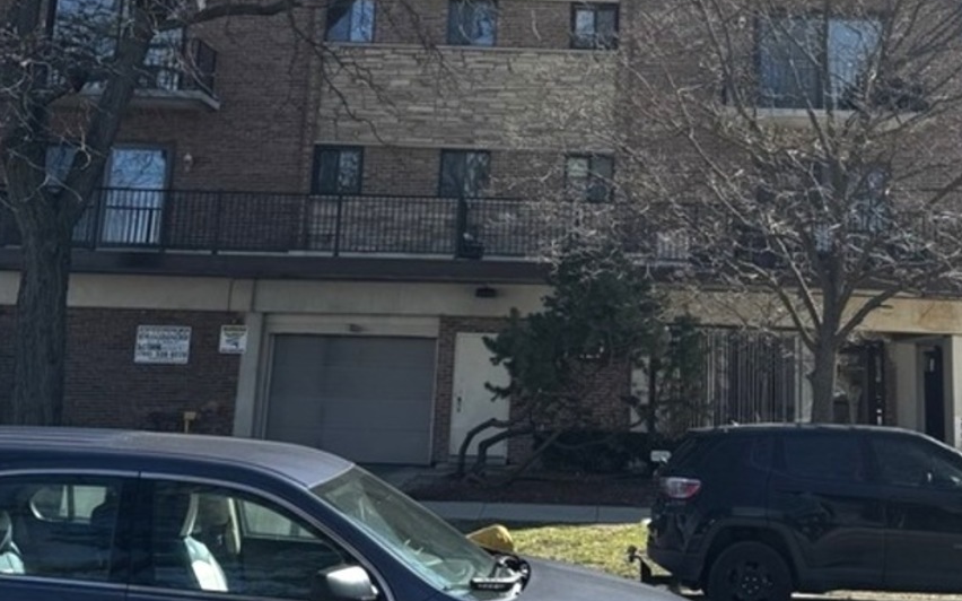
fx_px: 1127
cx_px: 623
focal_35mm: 43
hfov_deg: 45.7
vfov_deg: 28.3
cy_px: 24
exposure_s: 1/2959
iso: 80
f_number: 1.78
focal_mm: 6.76
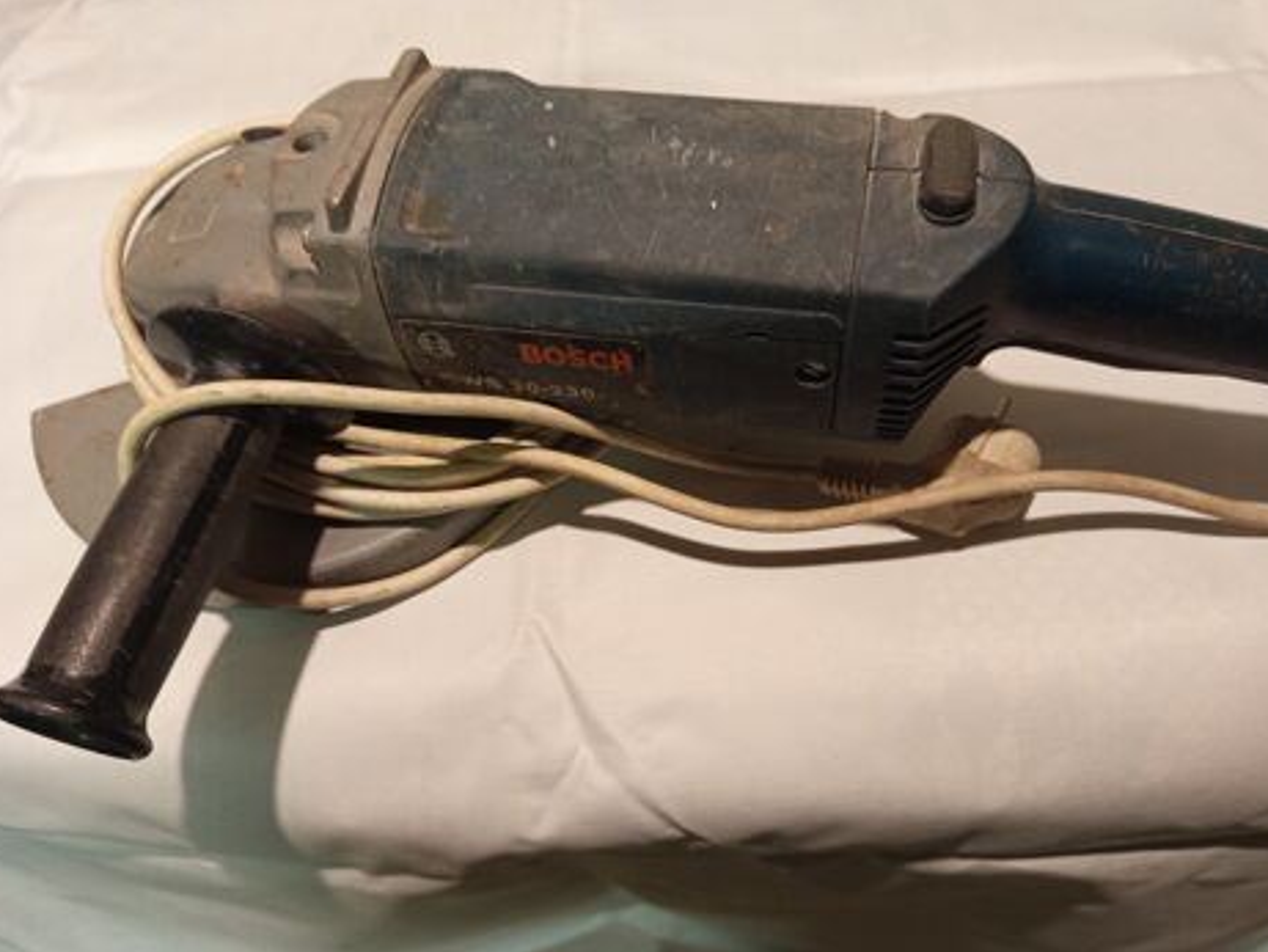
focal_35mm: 25
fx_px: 916
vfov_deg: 54.9
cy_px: 484
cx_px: 641
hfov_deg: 69.4
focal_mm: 5.24
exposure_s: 1/33.3
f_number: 1.7
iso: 945
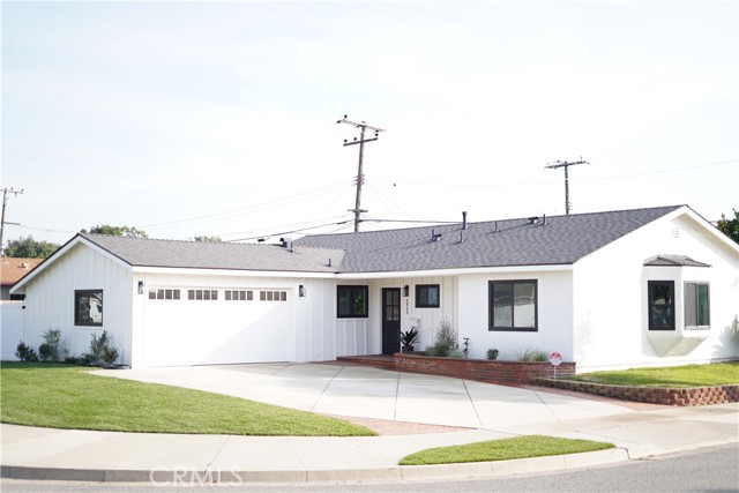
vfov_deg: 27.0
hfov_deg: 39.6
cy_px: 246
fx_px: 1027
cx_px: 370
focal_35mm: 50
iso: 200
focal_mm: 50
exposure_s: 1/2000
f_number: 1.8
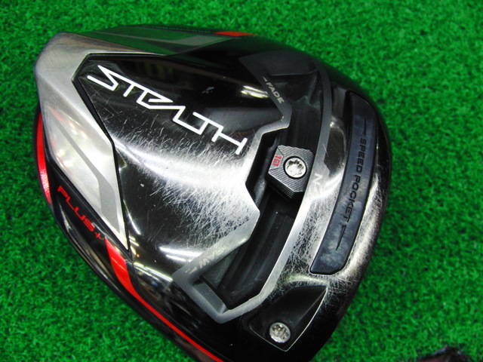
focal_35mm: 37
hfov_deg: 50.1
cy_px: 181
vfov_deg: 38.7
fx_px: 516
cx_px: 242
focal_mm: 6.42
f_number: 3.6
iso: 400
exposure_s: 1/50
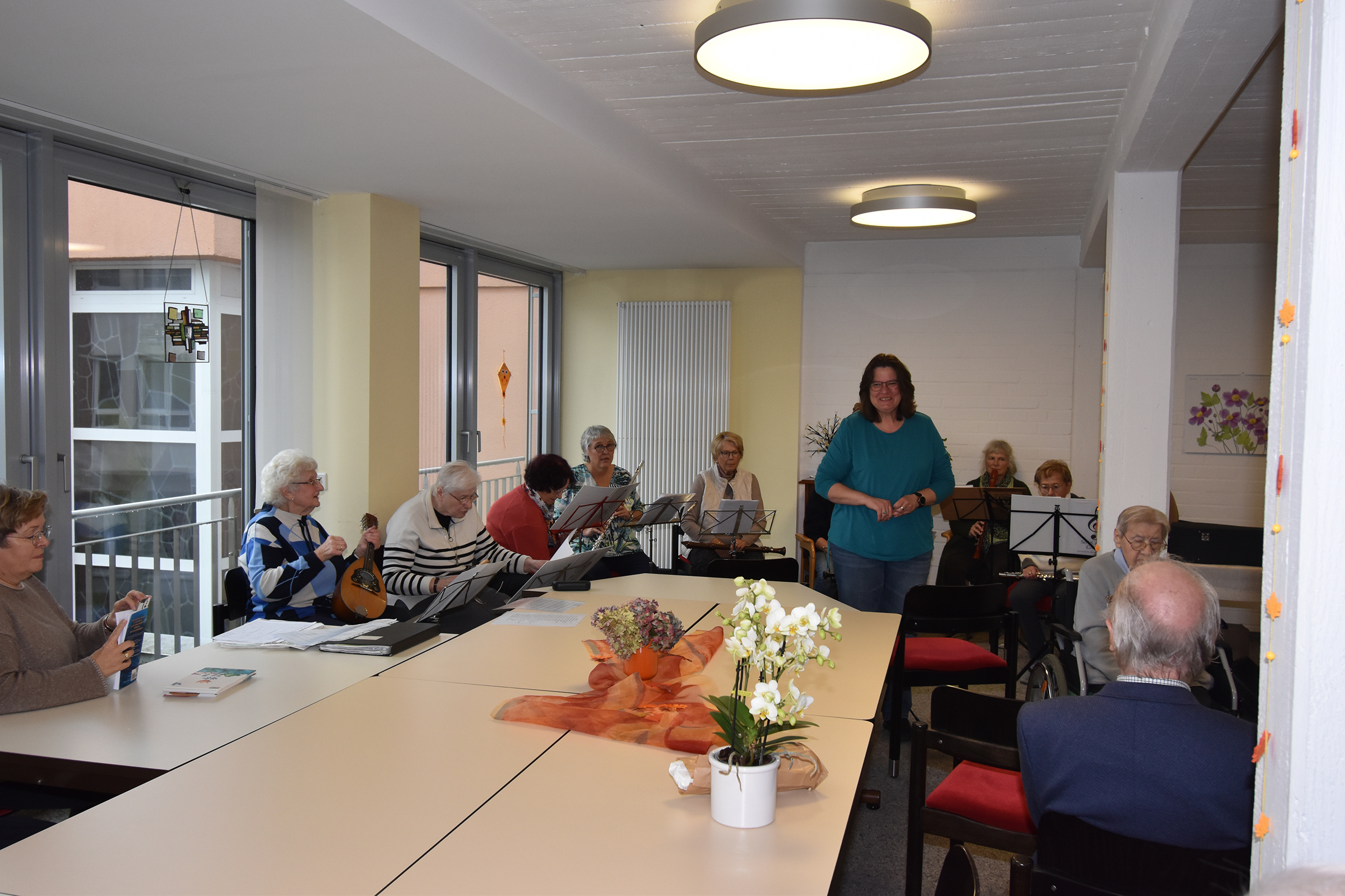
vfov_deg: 43.6
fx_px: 1121
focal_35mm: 30
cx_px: 672
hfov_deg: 61.9
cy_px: 448
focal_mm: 20
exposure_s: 1/100
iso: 800
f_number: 5.6
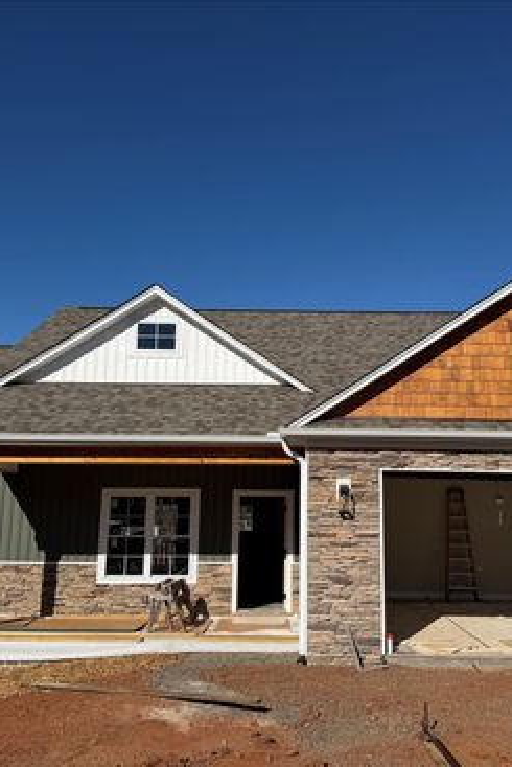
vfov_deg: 55.8
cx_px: 286
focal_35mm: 34
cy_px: 390
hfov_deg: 38.9
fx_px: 725
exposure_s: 1/8130
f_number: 1.78
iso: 80
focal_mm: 6.76
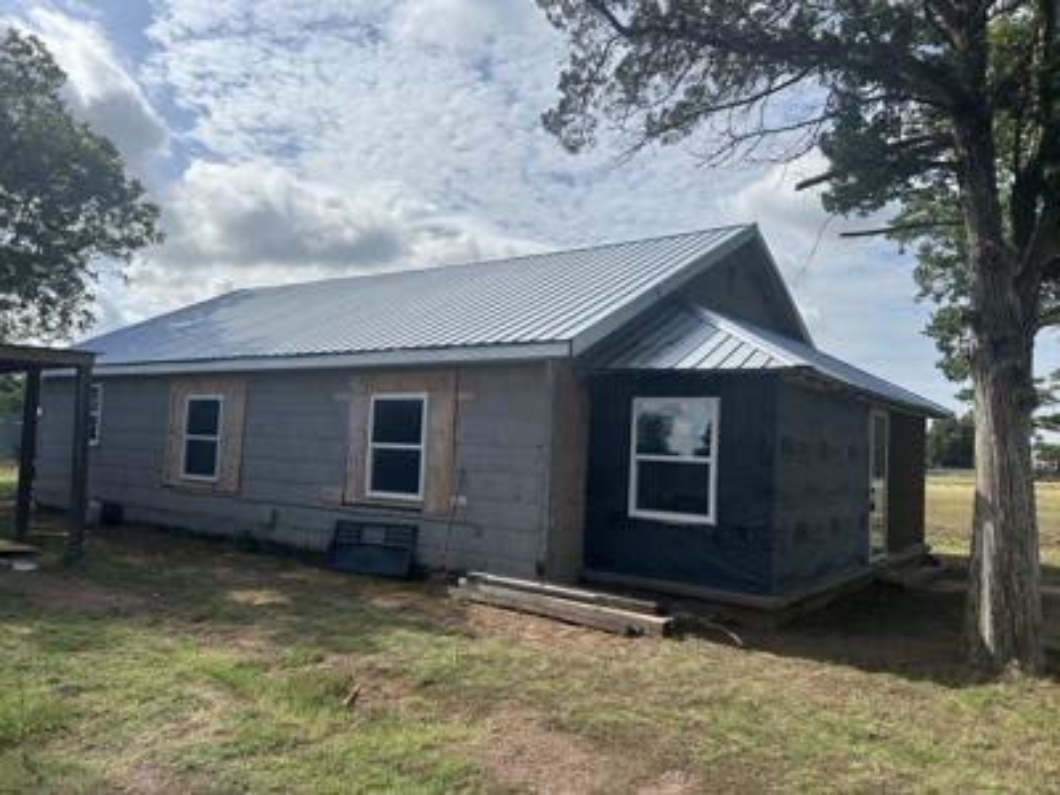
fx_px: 796
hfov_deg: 67.3
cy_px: 398
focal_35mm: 26
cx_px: 530
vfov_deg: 53.1
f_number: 1.5
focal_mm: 5.7
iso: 50
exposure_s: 1/7463
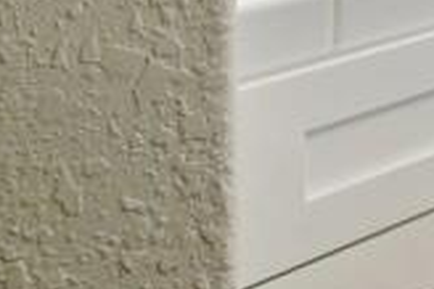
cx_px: 1286
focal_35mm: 81
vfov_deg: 14.0
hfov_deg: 11.7
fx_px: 976
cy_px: -300
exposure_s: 1/30
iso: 400
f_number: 9
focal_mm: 13
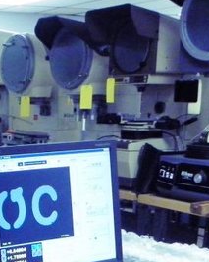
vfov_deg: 23.5
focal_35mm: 76
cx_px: -111
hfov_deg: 17.9
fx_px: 589
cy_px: 289
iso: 400
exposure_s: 1/30
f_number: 2.8
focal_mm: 4.6
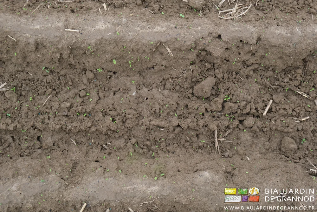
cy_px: 106
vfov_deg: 31.9
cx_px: 158
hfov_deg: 46.4
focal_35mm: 42
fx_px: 370
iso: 160
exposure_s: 1/110
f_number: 4.5
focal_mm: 27.7
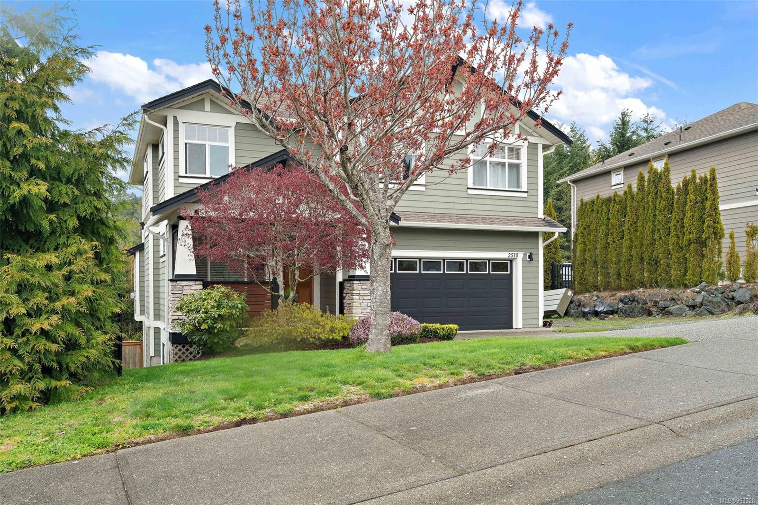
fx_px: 610
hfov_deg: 63.7
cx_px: 379
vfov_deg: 44.9
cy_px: 252
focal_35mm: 29
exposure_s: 1/8
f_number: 10
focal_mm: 29
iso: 320
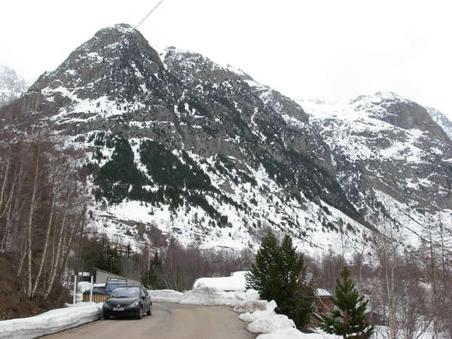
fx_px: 496
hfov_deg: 49.0
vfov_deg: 37.7
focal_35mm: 38
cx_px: 226
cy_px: 170
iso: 79
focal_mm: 6.3
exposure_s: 1/395
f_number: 4.9
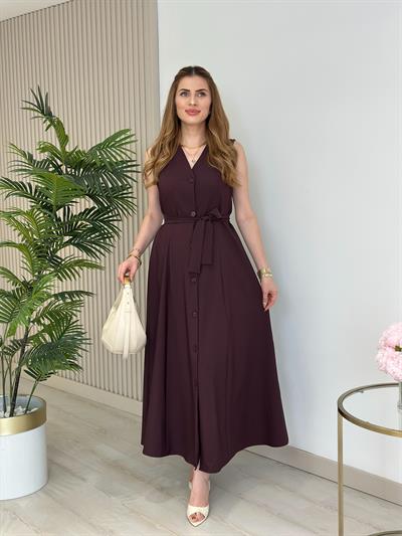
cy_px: 268
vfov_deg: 39.6
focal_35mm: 48
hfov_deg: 30.3
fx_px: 743
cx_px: 201
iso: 80
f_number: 1.78
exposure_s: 1/245
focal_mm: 6.86
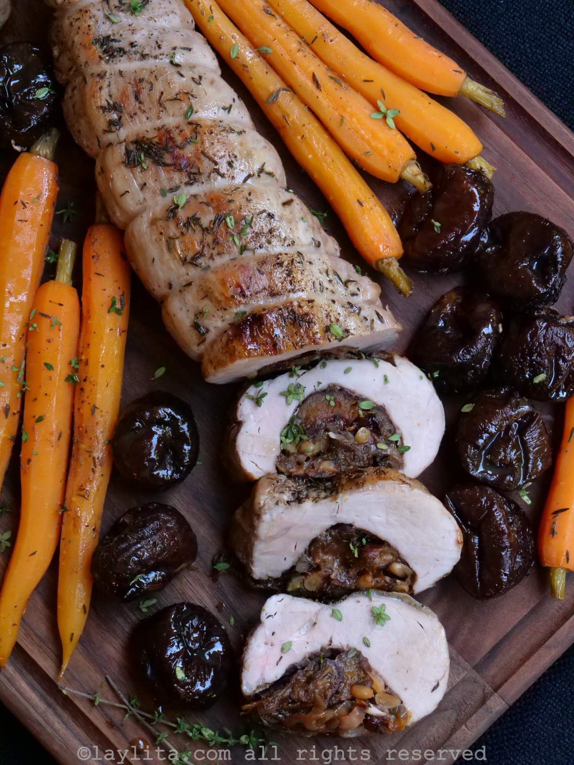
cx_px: 287
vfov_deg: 27.0
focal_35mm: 72
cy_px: 382
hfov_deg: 20.4
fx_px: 1592
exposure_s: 1/30
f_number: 13
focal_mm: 36
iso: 3200
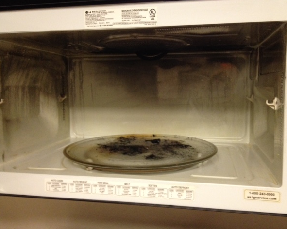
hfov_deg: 49.1
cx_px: 151
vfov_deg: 40.1
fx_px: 314
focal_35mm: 37
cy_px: 115
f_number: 2.4
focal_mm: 4.28
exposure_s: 1/20
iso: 250
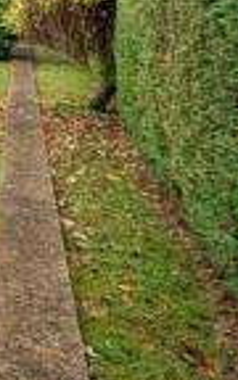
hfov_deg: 14.9
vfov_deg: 34.4
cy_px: 7
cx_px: -328
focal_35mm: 54
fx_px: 560
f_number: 8
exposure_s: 1/50
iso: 320
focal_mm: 16
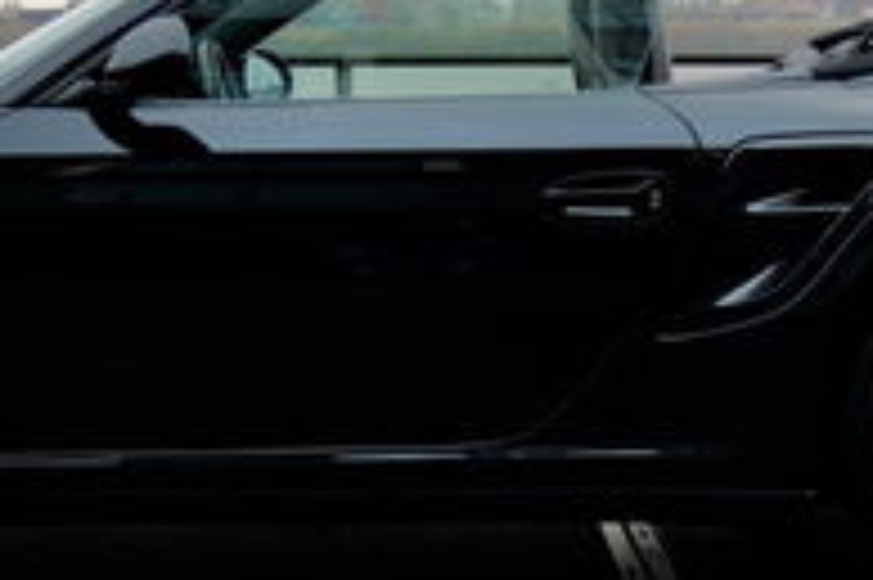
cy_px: 238
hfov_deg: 22.4
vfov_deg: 15.0
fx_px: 2205
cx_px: 423
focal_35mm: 91
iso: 400
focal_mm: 23
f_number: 3.7
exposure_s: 1/60
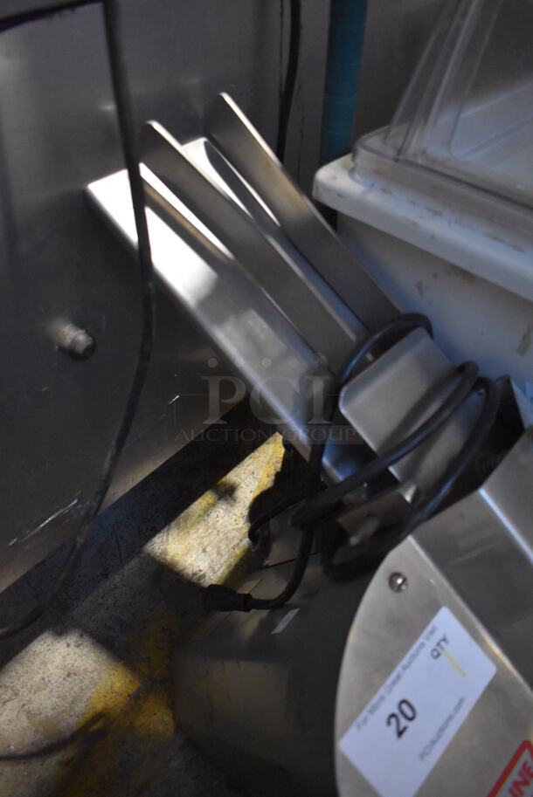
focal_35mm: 27
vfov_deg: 67.3
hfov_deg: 48.0
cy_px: 398
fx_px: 599
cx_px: 266
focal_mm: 18
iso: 5600
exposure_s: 1/125
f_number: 3.5
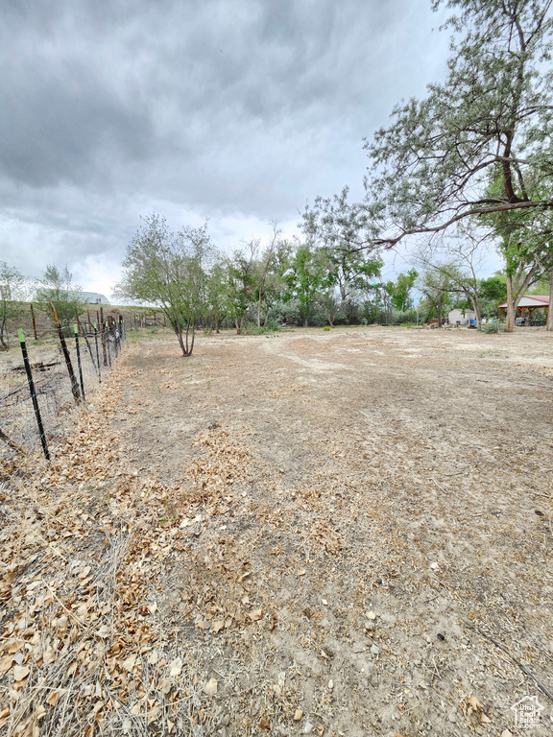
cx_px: 276
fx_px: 277
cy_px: 368
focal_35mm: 13
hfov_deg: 89.9
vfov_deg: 106.2
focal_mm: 1.74
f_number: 2.2
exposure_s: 1/60
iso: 64
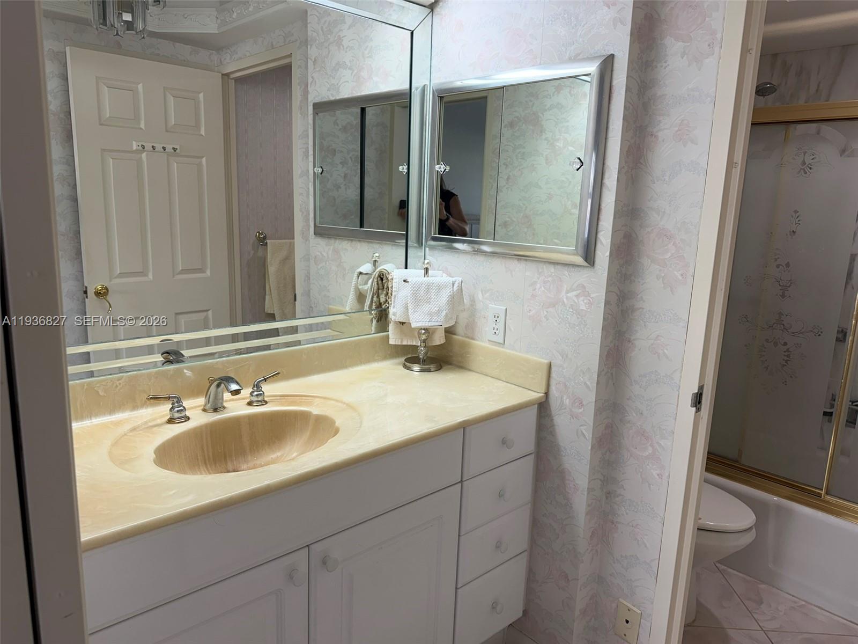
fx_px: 595
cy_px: 322
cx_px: 429
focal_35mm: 24
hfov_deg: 71.6
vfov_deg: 56.8
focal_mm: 6.76
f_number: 1.78
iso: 64
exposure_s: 1/120
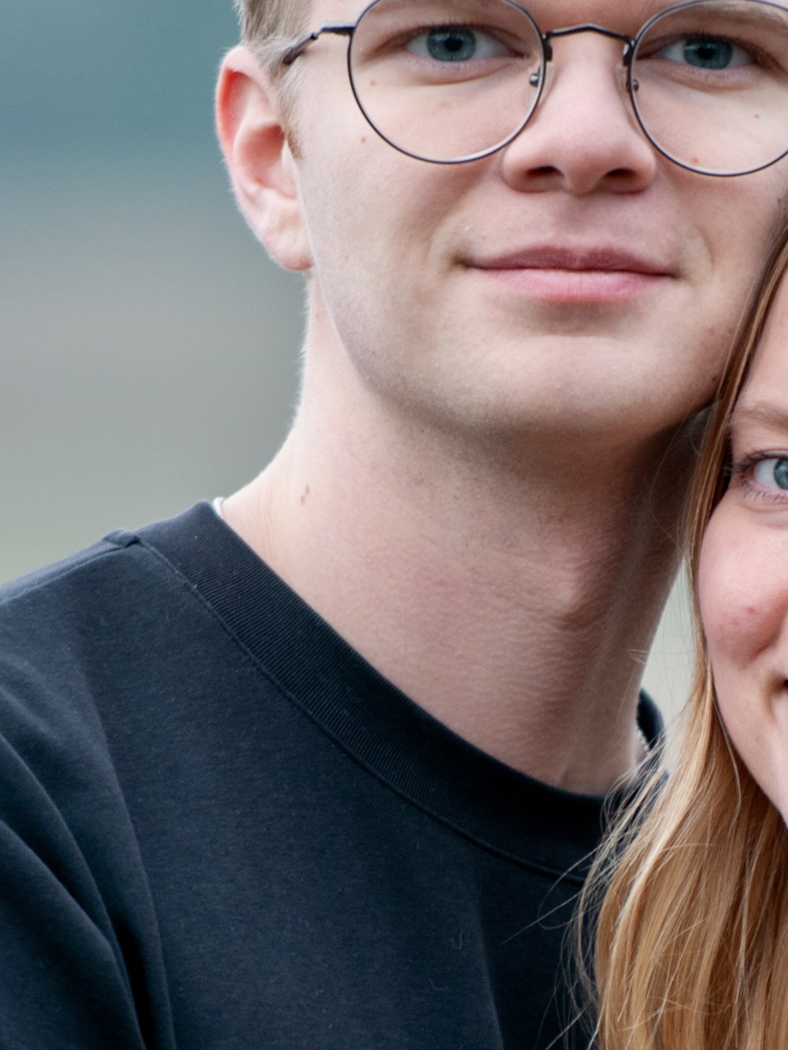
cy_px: 793
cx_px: 748
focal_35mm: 709
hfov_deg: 2.1
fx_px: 21514
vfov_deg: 2.8
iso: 200
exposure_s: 1/15
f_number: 2.8
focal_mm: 200
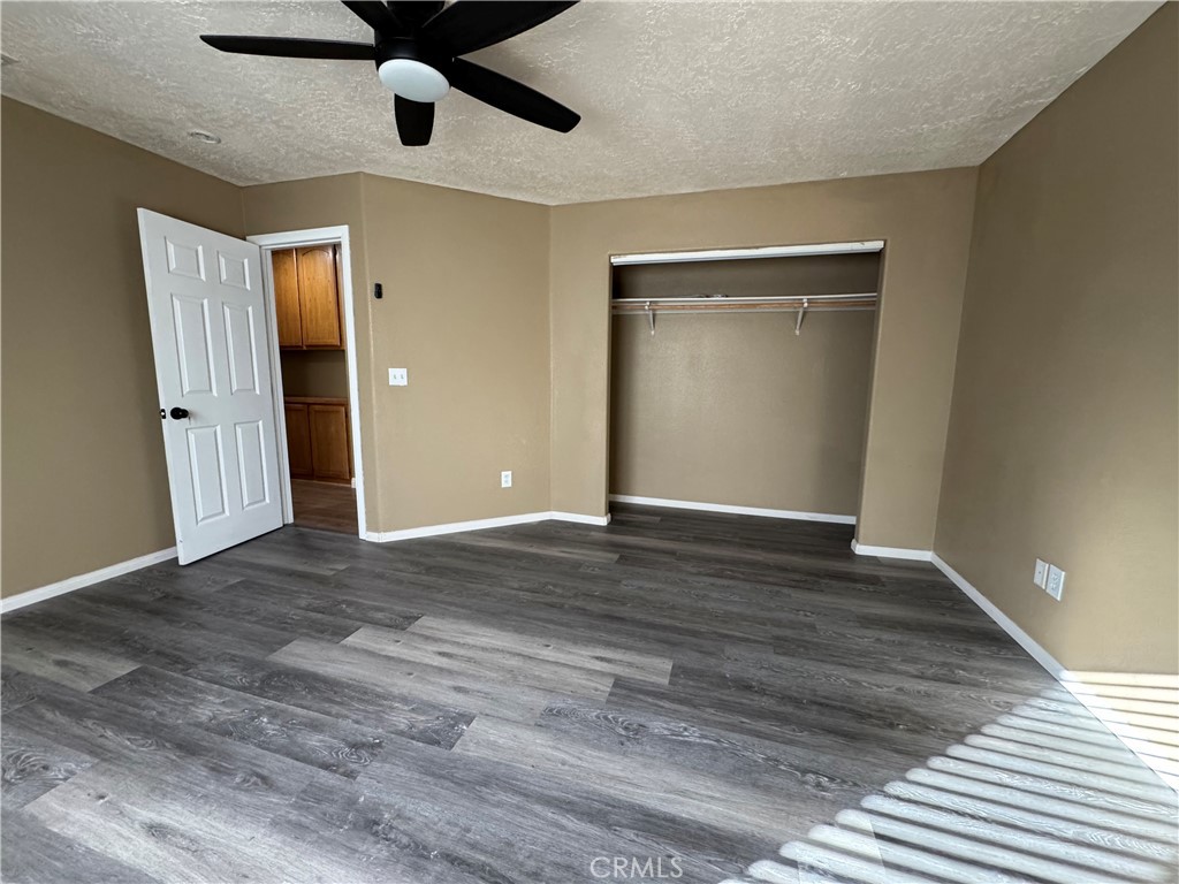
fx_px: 477
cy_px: 442
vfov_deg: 85.7
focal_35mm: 14
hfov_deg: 102.1
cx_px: 590
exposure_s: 1/98
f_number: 2.2
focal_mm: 2.22
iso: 320
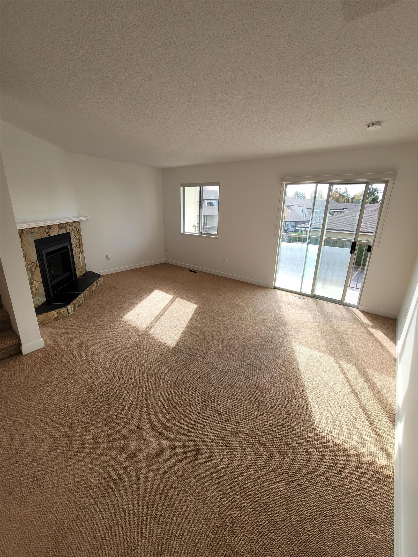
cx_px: 209
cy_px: 278
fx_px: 209
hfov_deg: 89.9
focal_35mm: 13
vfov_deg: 106.2
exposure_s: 1/215
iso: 64
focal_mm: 2.2
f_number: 2.2
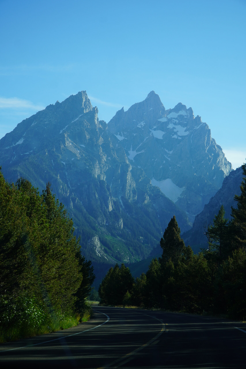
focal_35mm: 80
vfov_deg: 25.5
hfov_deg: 17.2
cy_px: 184
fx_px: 815
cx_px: 123
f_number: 8
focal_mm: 53
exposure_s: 1/200
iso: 100
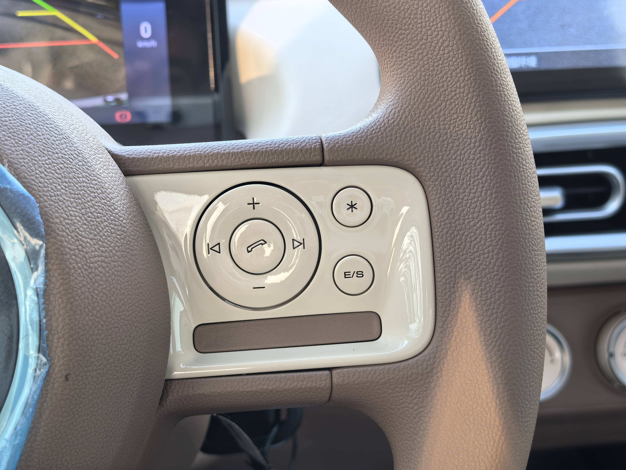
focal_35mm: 54
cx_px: 313
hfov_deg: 35.5
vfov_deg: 27.0
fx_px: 977
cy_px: 235
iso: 80
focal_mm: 6.98
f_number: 2
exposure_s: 1/100
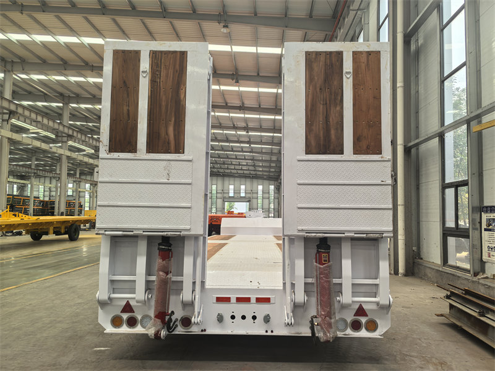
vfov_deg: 51.4
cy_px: 186
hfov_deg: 65.3
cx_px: 248
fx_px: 386
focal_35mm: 27
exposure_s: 1/940
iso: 50
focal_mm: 5.75
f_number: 2
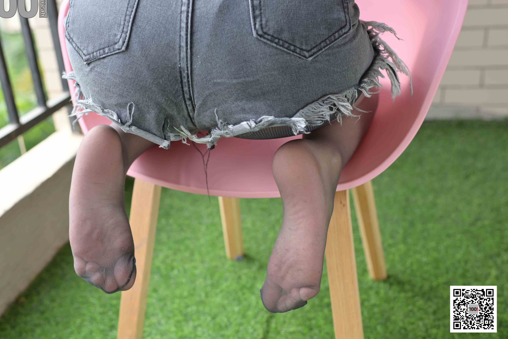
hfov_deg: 50.7
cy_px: 162
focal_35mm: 38
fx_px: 536
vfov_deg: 35.1
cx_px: 241
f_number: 3.5
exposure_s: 1/320
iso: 320
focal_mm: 35
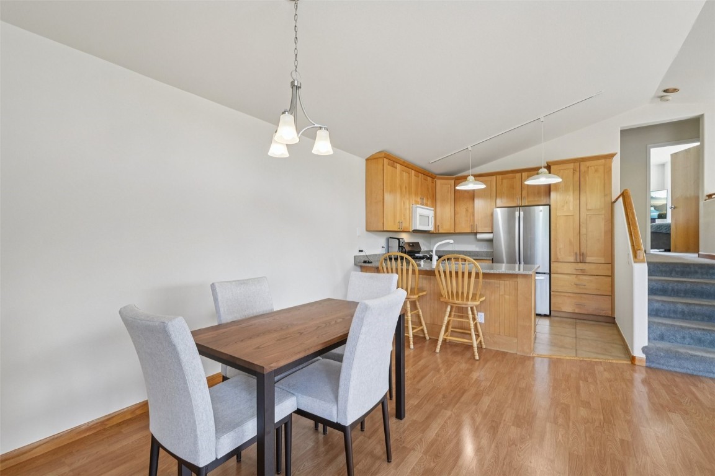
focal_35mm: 15
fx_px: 298
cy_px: 238
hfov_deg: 100.4
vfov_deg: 77.3
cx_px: 358
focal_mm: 10
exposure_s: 1/20
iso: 800
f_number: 8
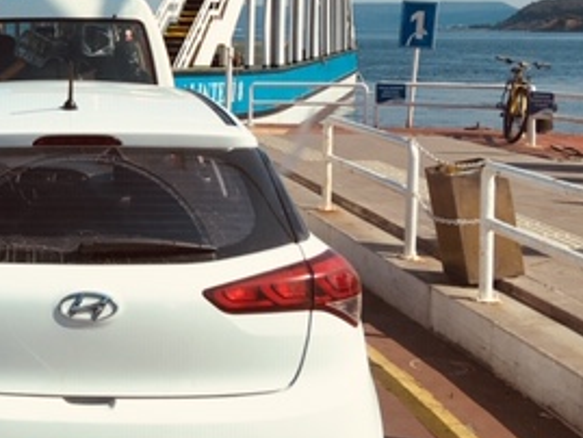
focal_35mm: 69
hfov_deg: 25.4
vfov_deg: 21.2
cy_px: 111
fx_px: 1163
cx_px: -106
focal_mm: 4.15
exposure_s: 1/1876
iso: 25
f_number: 2.2
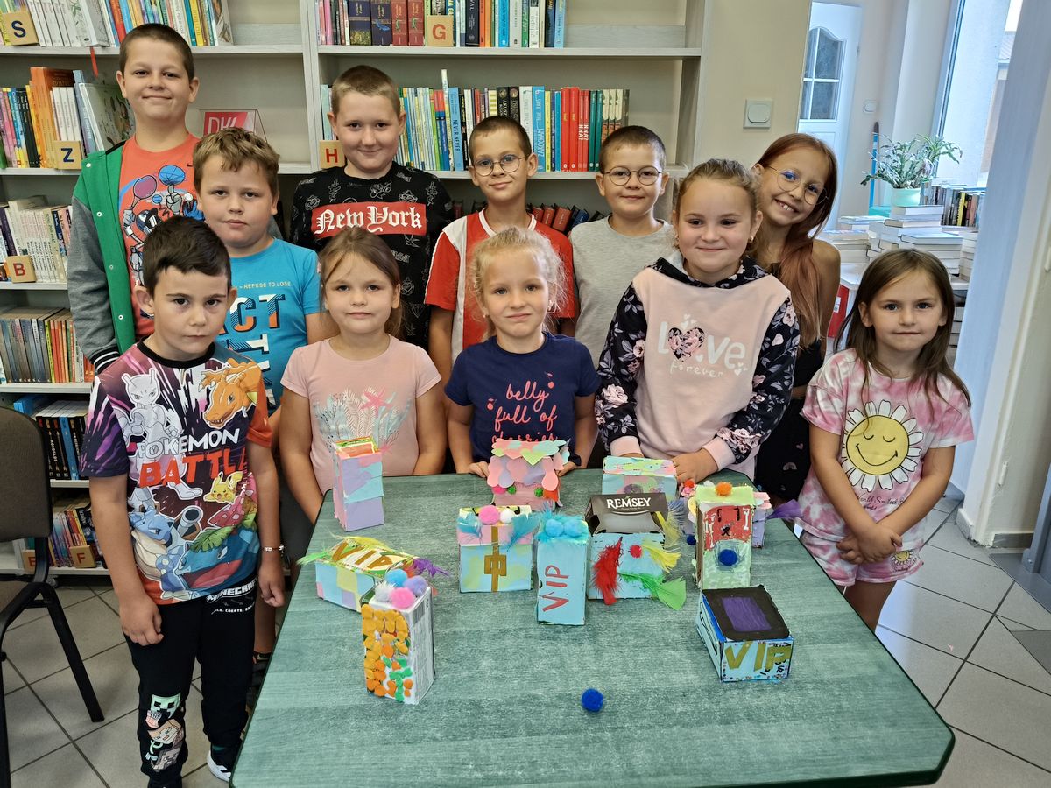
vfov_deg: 53.1
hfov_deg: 67.3
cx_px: 526
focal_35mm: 26
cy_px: 394
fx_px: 789
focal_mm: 4.84
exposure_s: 1/50
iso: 125
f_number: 1.8
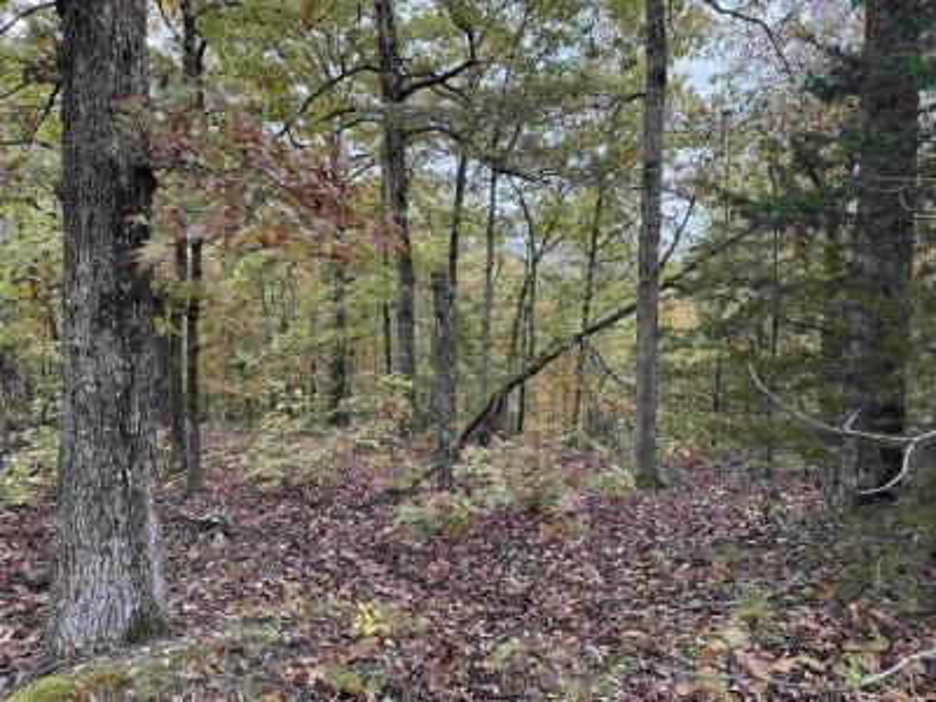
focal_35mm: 24
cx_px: 468
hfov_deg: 71.6
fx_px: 649
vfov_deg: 56.8
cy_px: 351
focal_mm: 6.76
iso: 100
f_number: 1.78
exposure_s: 1/341
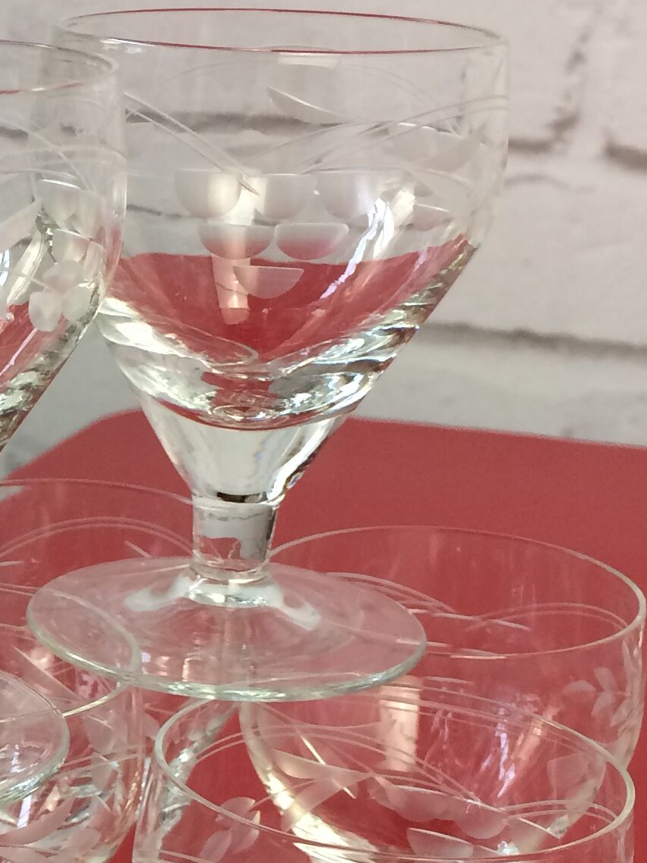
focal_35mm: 83
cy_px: 709
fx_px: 2068
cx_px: -151
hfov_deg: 16.9
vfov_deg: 23.2
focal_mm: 4.15
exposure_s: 1/33
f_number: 2.2
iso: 40
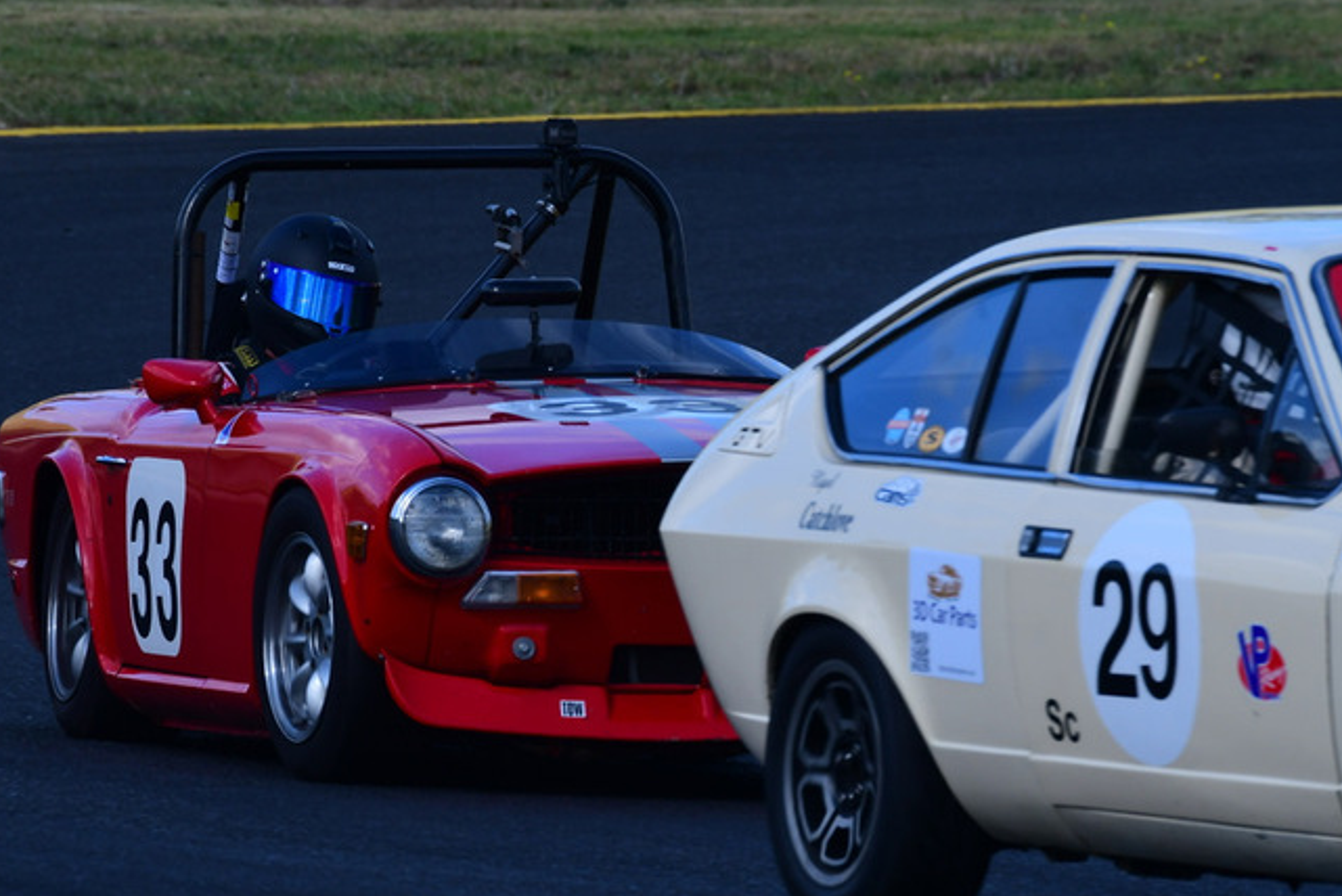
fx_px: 23755
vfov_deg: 2.2
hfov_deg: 3.2
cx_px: 509
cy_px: 385
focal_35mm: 637
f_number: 10
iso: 400
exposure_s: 1/640
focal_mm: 340
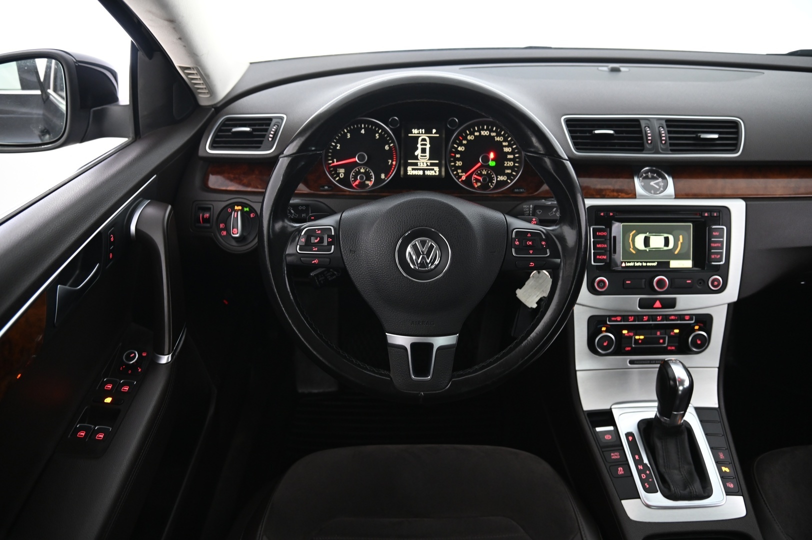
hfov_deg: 73.8
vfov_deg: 53.1
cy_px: 270
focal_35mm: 24
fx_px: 541
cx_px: 406
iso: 2000
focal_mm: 24
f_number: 4
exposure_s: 1/15
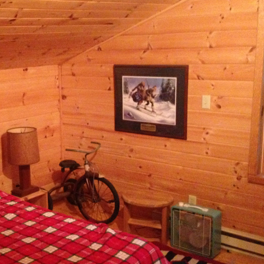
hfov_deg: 31.1
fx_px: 457
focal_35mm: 53
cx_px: 42
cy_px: 139
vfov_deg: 32.2
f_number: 2.4
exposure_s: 1/15
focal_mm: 4.12
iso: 800
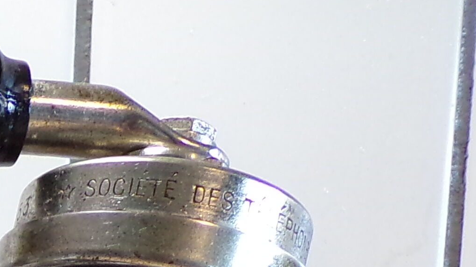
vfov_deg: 8.9
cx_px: -335
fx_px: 1489
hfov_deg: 15.9
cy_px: 719
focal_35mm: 118
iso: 200
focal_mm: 4.3
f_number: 3
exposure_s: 1/25
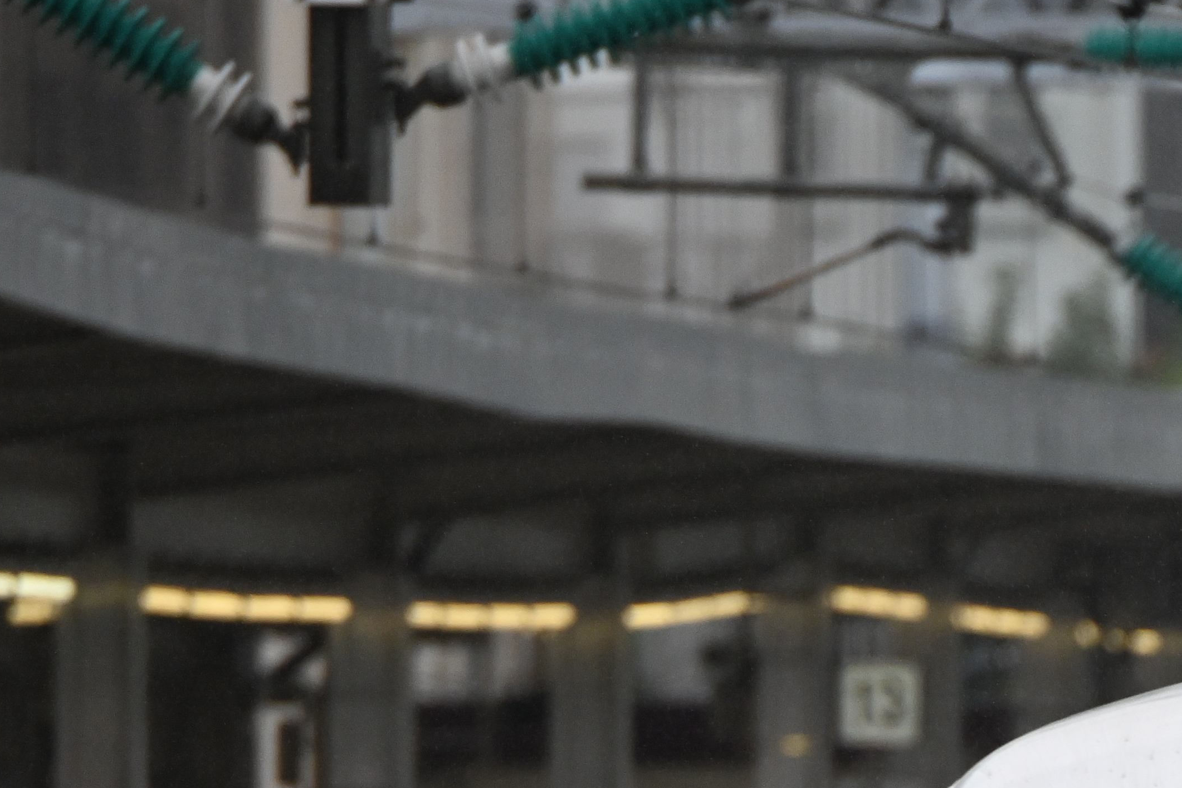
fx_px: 51088
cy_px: 1447
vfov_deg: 0.9
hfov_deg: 1.3
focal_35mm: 1556
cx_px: 2195
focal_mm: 400
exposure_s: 1/1000
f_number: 5.6
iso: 800
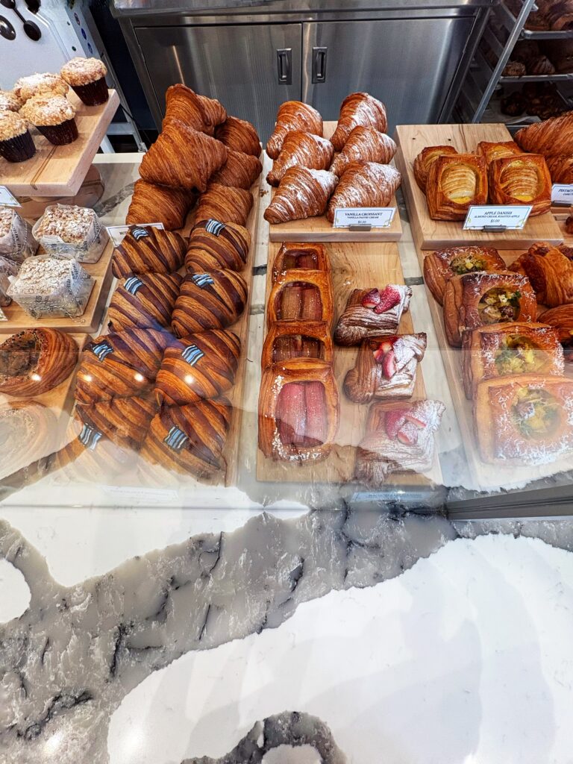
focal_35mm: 14
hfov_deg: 85.7
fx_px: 309
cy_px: 382
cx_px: 286
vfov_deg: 102.1
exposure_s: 1/60
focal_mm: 2.22
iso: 160
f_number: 2.2
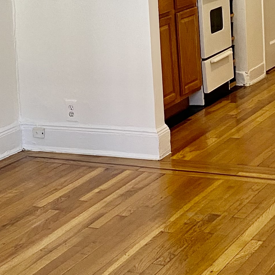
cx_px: 182
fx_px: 863
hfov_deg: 18.1
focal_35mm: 96
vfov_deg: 17.8
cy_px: 17
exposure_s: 1/60
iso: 100
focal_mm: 4.25
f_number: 1.8
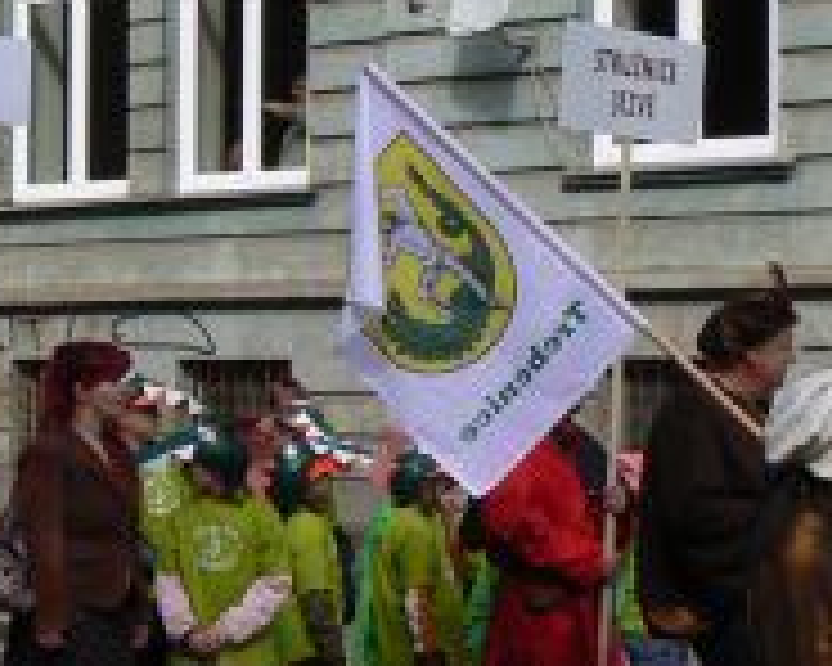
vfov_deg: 13.9
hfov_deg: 16.6
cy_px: 389
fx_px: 2733
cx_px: -166
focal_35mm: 111
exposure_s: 1/400
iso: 80
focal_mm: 6.9
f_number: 6.3
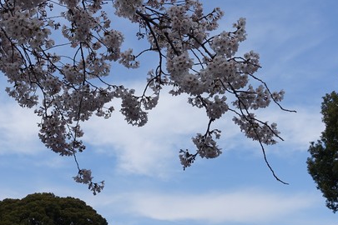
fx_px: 601
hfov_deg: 31.3
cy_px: 141
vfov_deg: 21.2
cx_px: 126
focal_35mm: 64
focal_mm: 13.16
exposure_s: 1/640
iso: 125
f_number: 5.6
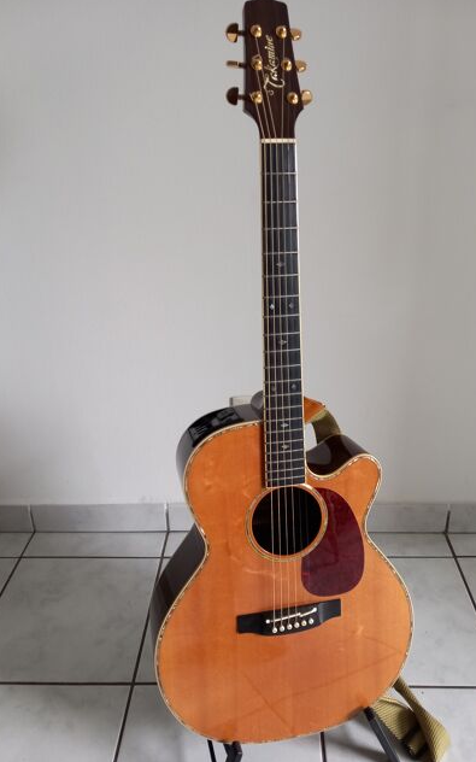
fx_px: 602
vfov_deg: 64.6
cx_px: 242
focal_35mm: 29
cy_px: 379
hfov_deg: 43.1
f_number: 1.8
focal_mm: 4
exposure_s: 1/25
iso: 320
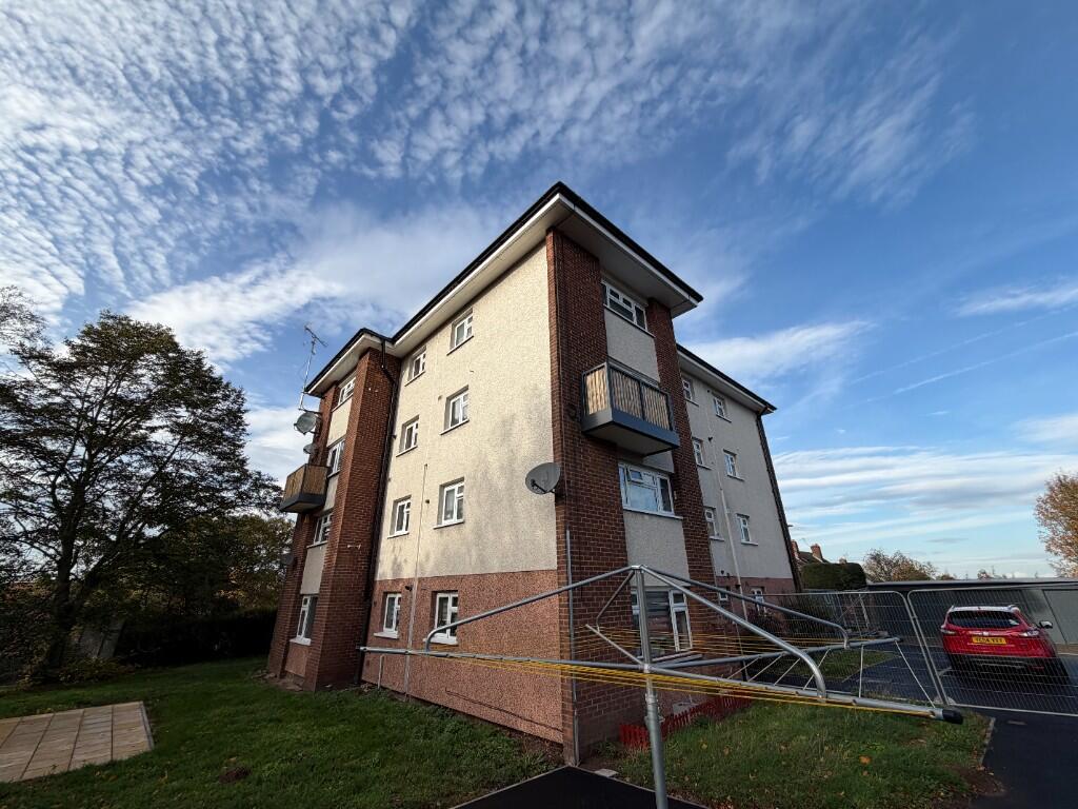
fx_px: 436
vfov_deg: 85.7
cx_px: 539
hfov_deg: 102.1
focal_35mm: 14
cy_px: 404
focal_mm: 2.22
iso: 32
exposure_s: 1/770
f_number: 2.2
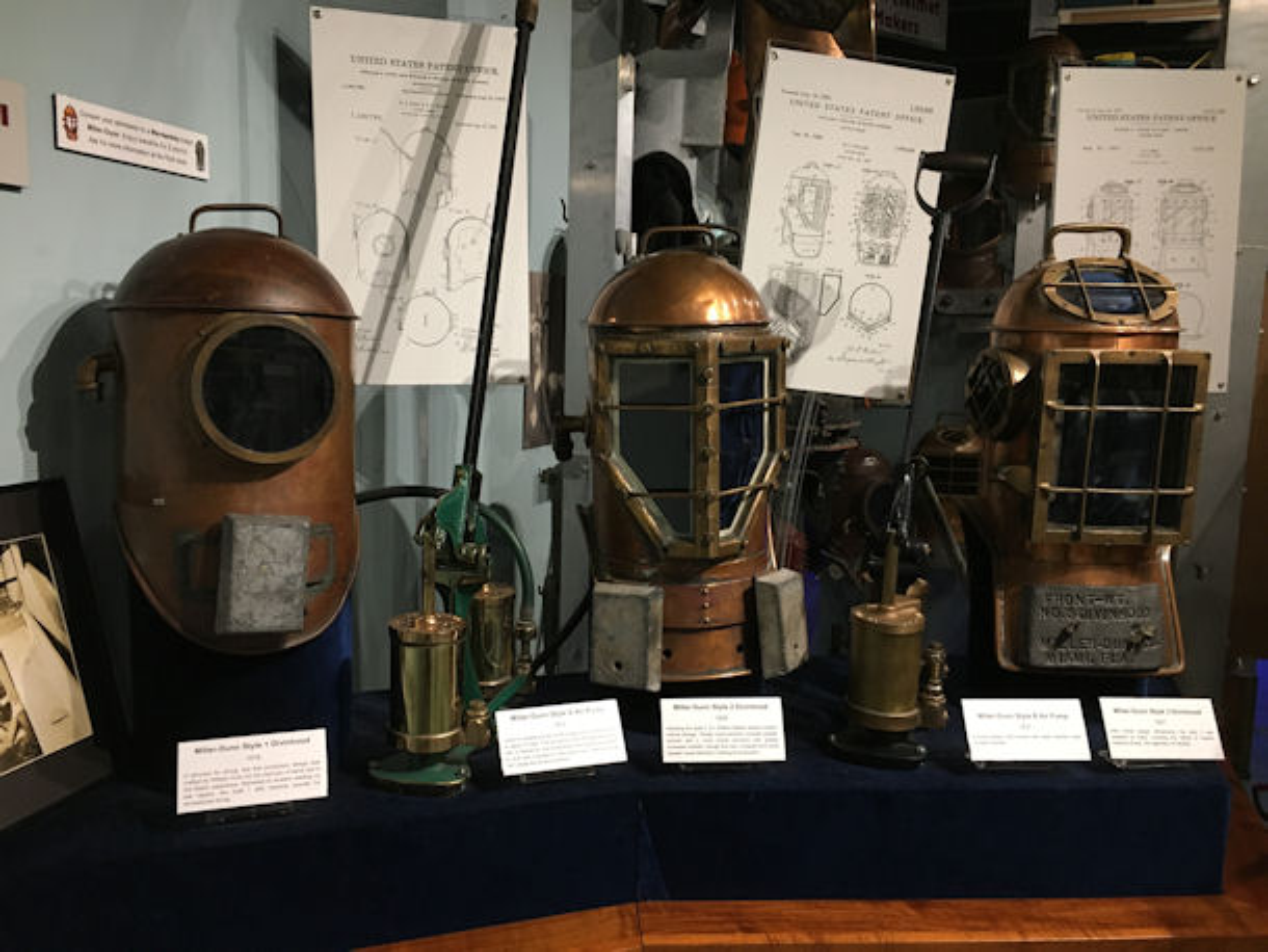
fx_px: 1063
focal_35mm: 29
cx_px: 634
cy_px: 476
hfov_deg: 61.6
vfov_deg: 48.3
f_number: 2.2
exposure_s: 1/30
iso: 125
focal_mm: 4.15
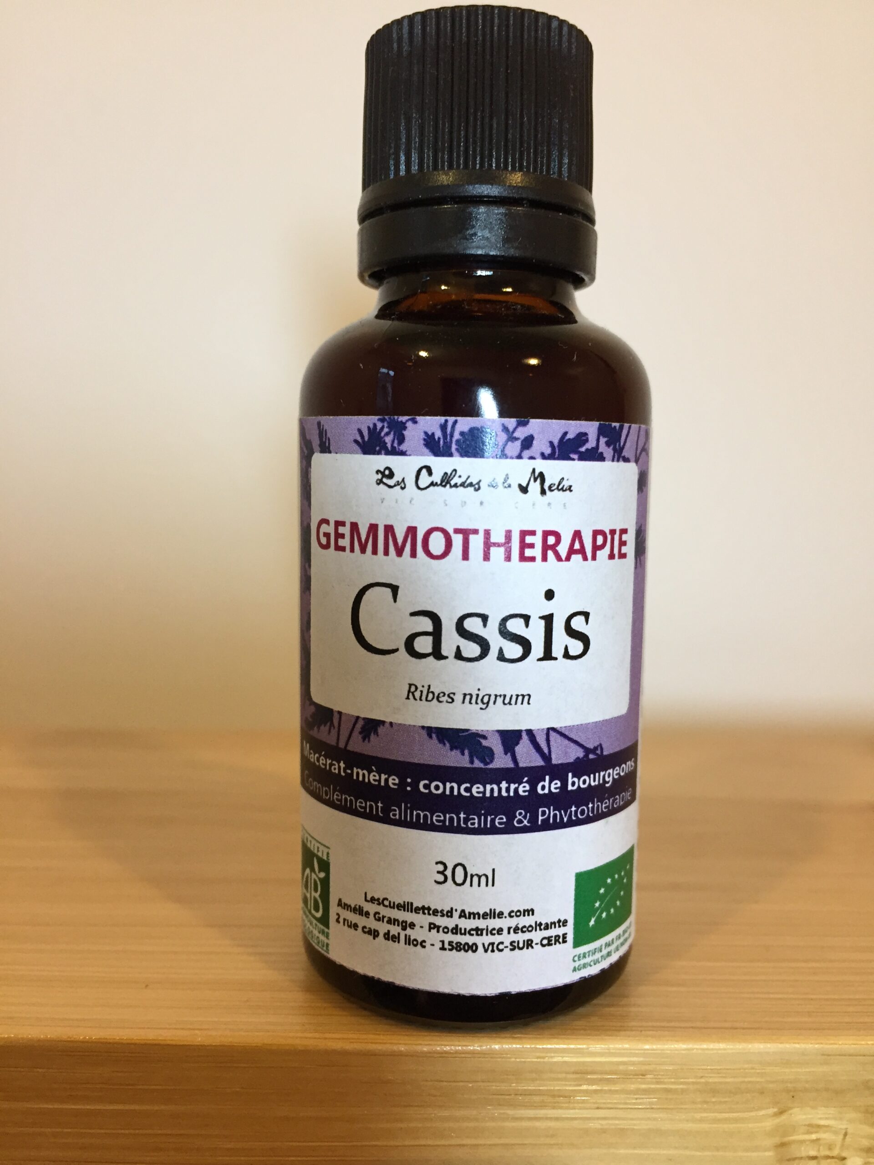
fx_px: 976
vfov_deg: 61.7
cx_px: 437
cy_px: 582
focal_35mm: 29
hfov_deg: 48.2
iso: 80
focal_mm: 4.15
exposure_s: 1/33
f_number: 2.2
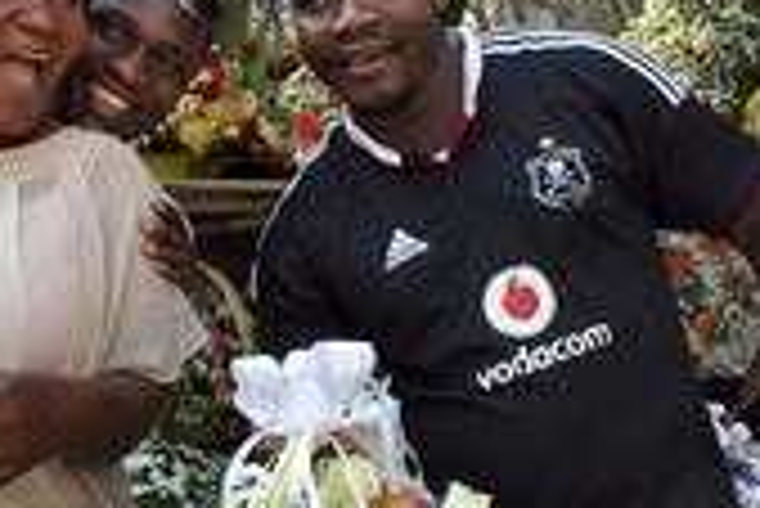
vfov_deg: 20.2
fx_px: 1416
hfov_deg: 30.0
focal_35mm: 67
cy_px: 382
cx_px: 436
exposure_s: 1/200
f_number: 13
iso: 800
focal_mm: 27
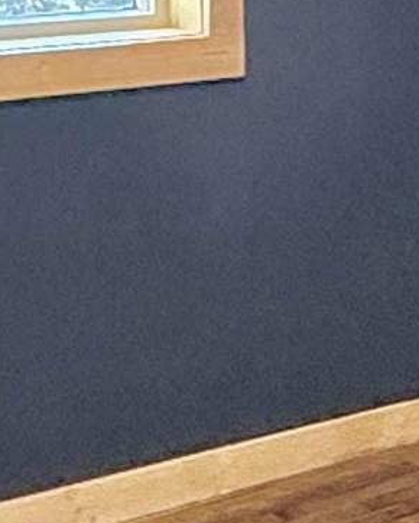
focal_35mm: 116
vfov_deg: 16.1
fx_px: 1797
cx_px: 183
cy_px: -56
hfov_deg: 13.3
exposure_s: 1/60
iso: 1000
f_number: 2.2
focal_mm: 2.22
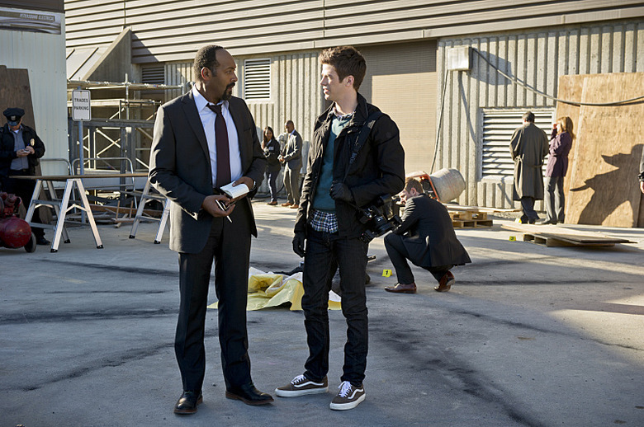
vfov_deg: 24.1
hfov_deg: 35.7
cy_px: 214
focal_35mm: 56
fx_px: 1001
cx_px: 322
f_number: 6.3
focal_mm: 56
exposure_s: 1/200
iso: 200
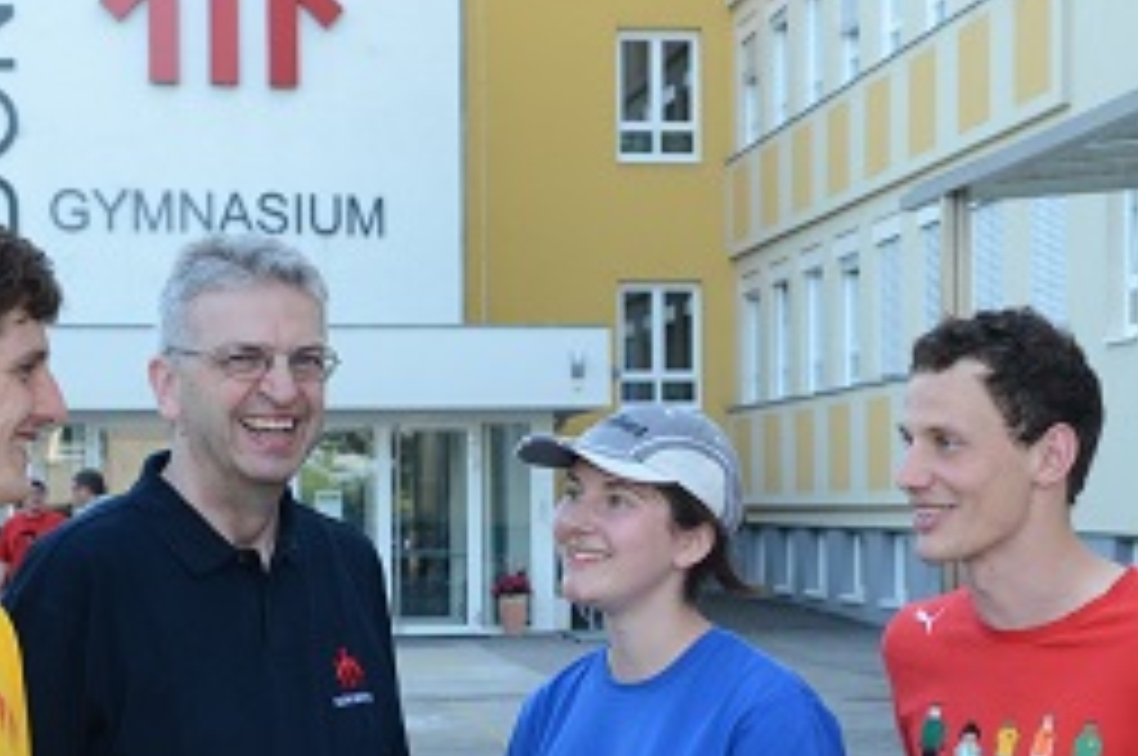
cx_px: 603
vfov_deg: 15.2
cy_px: 610
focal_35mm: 89
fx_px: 2810
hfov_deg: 22.9
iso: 2000
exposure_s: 1/250
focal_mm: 50
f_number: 9
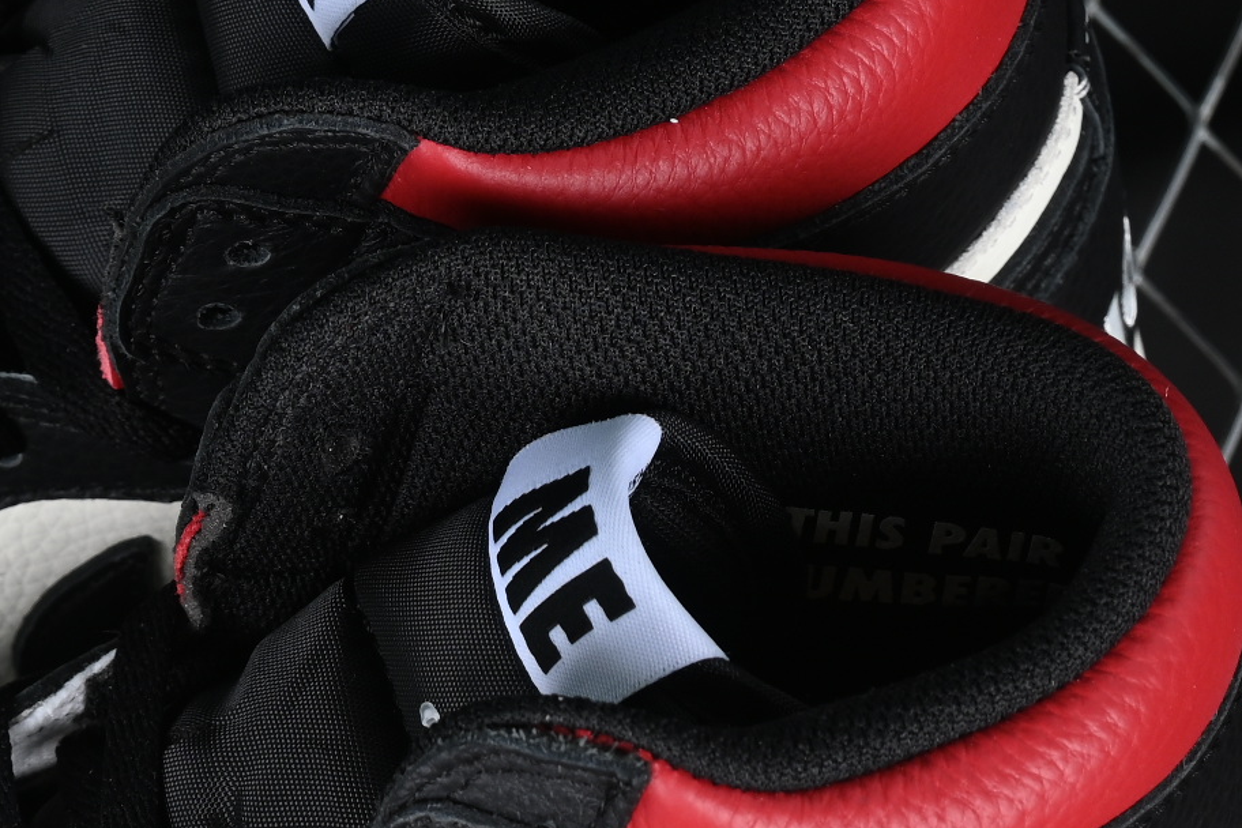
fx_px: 7900
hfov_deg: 9.0
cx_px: 131
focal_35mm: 229
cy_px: 703
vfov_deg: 6.0
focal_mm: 50
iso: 160
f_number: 6.3
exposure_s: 1/50
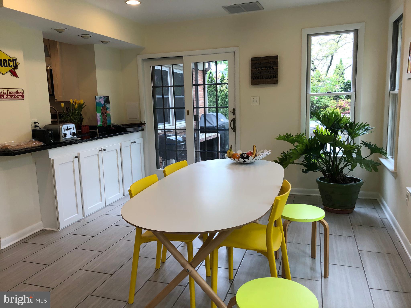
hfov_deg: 63.4
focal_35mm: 28
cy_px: 154
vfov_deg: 49.7
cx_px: 206
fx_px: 332
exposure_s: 1/120
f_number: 1.8
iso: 50
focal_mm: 3.99
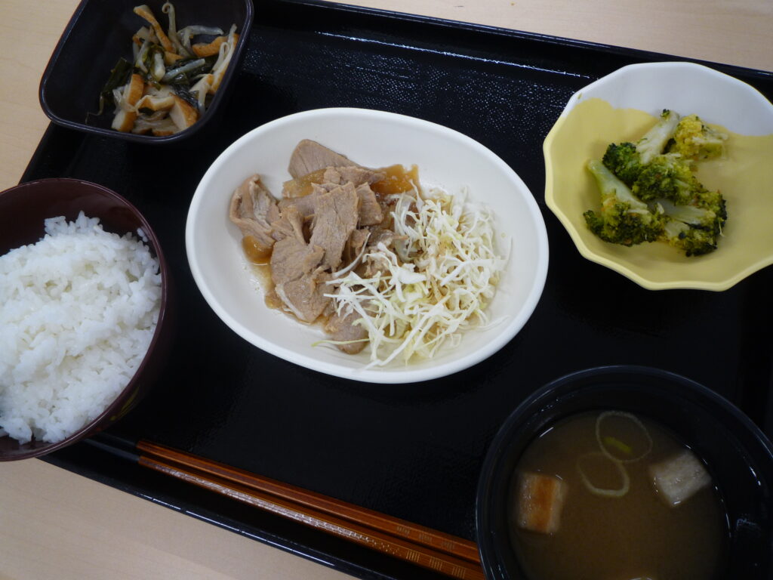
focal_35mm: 25
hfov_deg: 69.4
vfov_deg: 54.9
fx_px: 558
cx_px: 386
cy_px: 290
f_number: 2.8
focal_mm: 4.4
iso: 100
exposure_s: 1/40
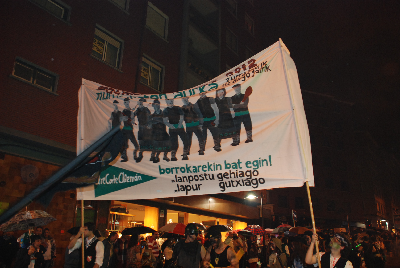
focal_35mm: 30
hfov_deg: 61.8
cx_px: 200
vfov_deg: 43.8
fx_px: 334
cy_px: 134
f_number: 3.8
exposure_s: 1/30
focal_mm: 20
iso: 800
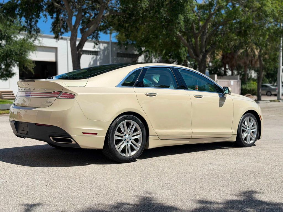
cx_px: 142
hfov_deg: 39.7
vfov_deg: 30.3
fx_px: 392
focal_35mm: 48
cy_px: 106
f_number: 1.78
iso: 64
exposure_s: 1/8772
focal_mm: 6.76
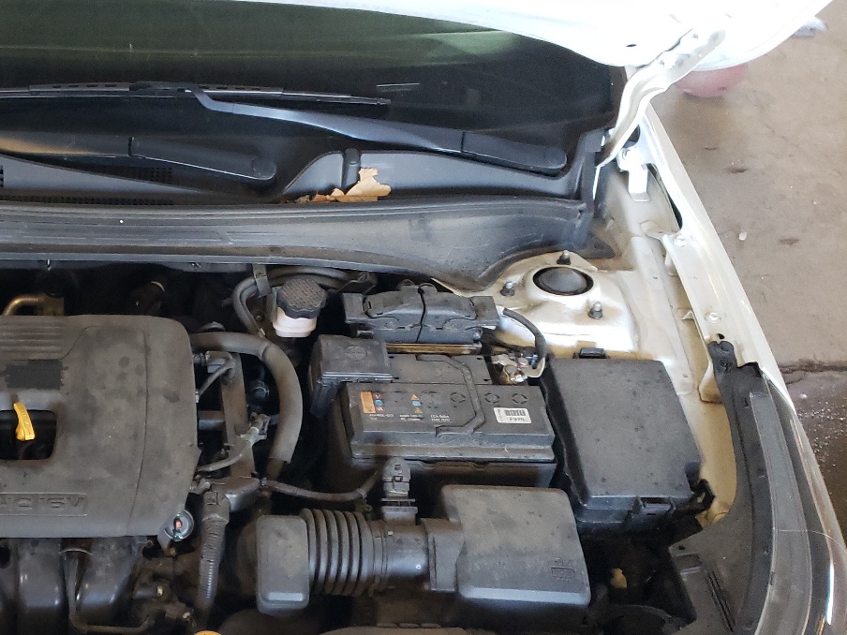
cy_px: 468
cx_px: 98
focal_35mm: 46
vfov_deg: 31.0
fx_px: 1126
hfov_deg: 38.6
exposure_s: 1/60.2
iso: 345
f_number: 1.5
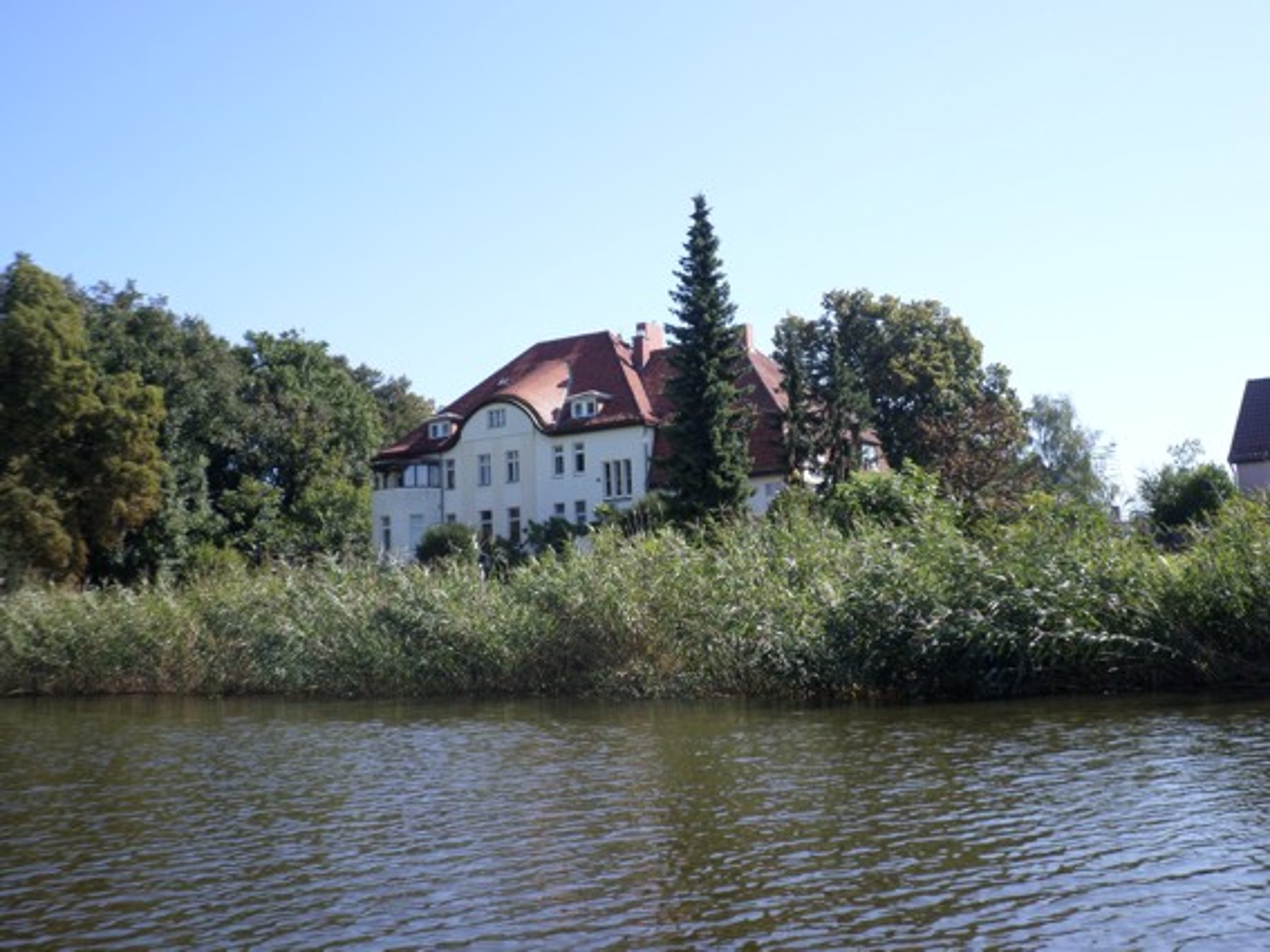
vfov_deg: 39.6
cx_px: 635
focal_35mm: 36
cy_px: 476
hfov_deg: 51.4
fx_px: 1320
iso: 80
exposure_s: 1/500
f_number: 3
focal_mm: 6.5
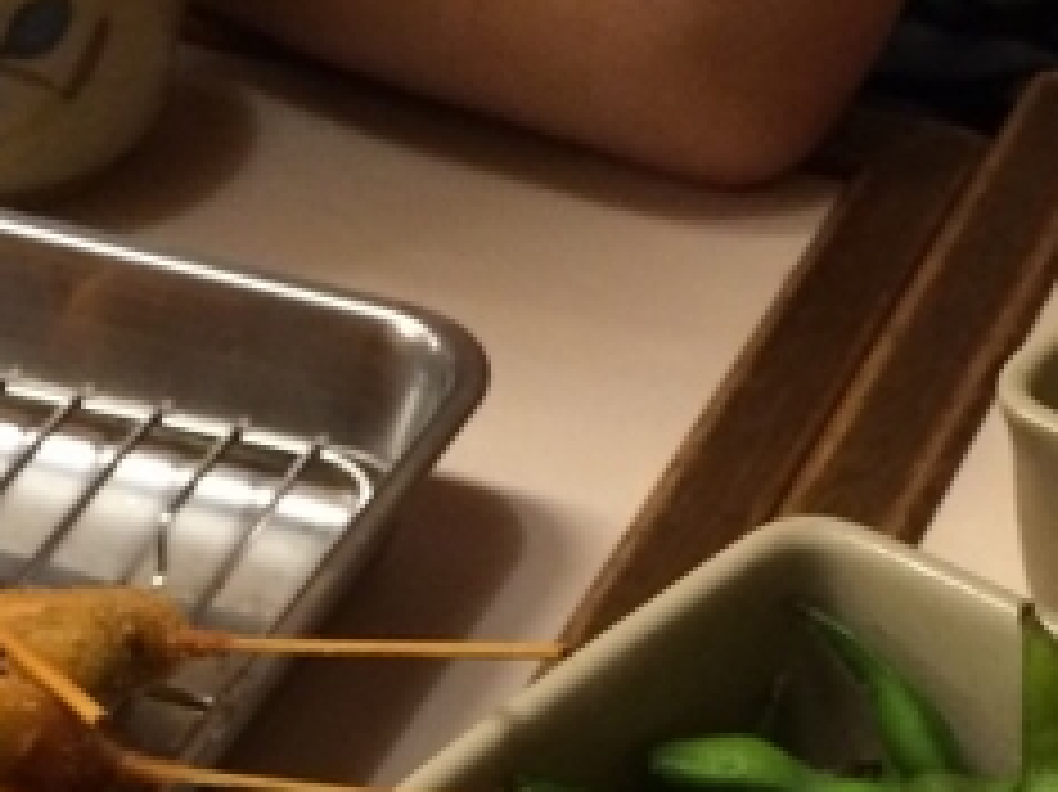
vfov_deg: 13.7
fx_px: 3116
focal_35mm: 102
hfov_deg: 19.2
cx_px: 644
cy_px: 1161
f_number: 2.2
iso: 200
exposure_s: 1/30
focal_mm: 4.12
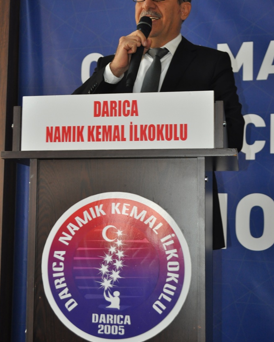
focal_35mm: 62
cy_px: 149
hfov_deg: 24.6
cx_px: 135
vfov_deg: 30.4
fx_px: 628
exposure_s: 1/60
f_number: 5
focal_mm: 36
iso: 800
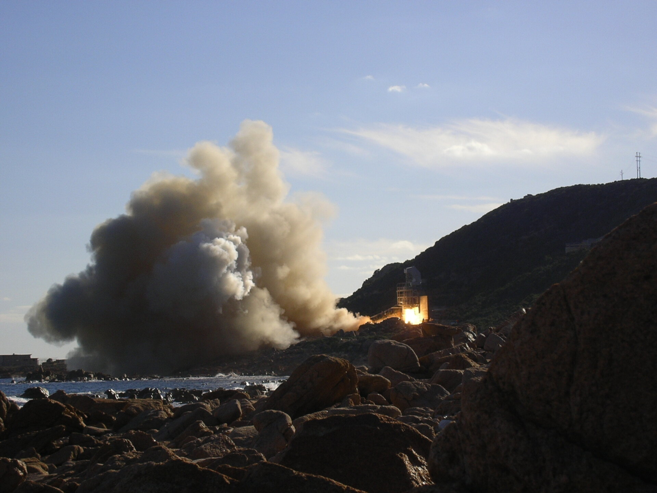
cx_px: 328
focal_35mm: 101
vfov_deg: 14.6
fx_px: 1917
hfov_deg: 19.4
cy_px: 246
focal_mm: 15.6
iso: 50
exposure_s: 1/640
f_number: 6.6
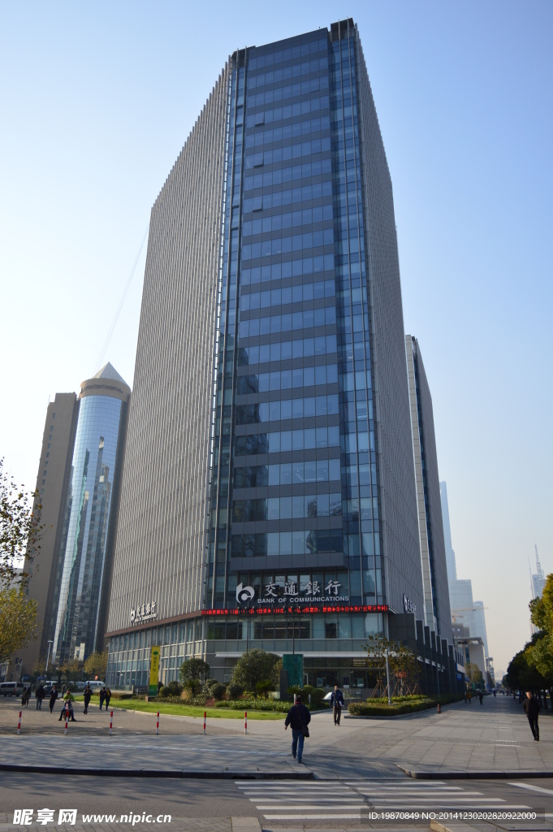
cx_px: 276
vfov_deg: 67.4
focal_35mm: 27
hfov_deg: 47.9
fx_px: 623
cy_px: 416
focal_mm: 18
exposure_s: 1/800
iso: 100
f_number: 3.5
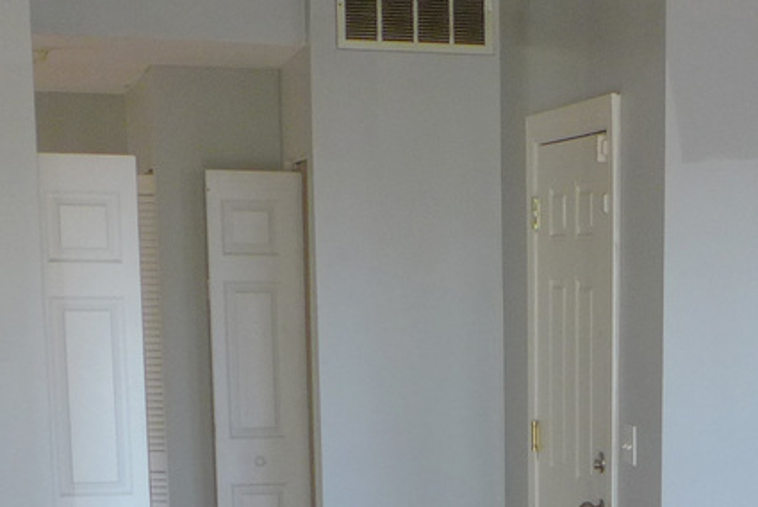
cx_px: 794
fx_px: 2086
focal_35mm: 99
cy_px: 728
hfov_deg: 19.9
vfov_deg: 13.2
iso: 160
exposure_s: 1/160
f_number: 1.5
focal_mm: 5.1
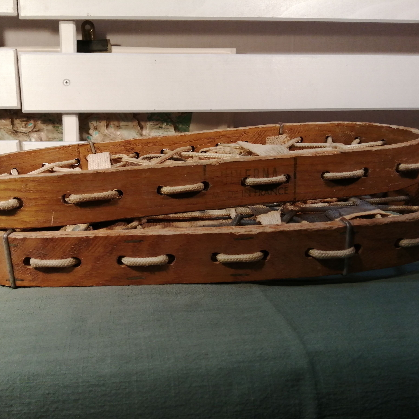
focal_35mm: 31
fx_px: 425
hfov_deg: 52.4
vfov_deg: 52.5
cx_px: 186
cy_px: 210
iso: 125
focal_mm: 3.46
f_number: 1.8
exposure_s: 1/100
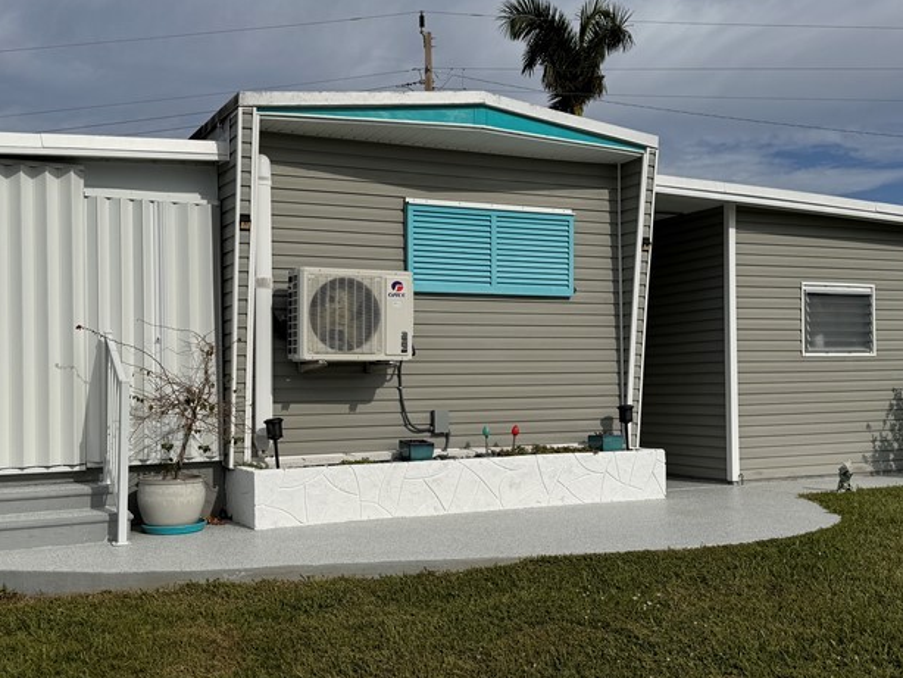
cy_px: 340
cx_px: 421
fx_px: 1044
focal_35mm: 40
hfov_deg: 46.7
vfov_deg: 36.0
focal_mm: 6.76
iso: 80
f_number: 1.78
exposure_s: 1/12346
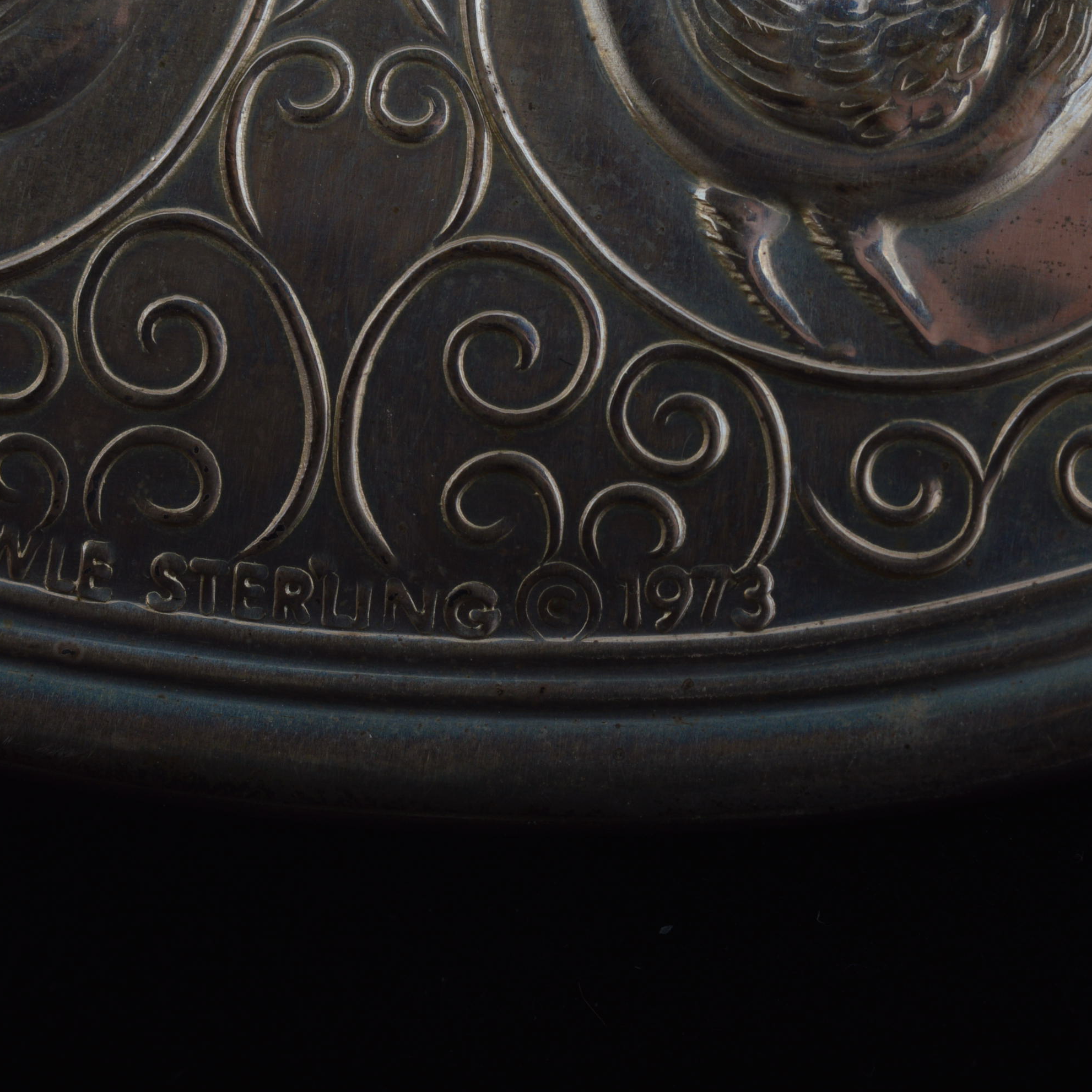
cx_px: 374
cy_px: 543
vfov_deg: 15.0
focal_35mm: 116
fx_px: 4140
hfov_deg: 15.0
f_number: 16
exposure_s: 1/200
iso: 200
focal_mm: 60
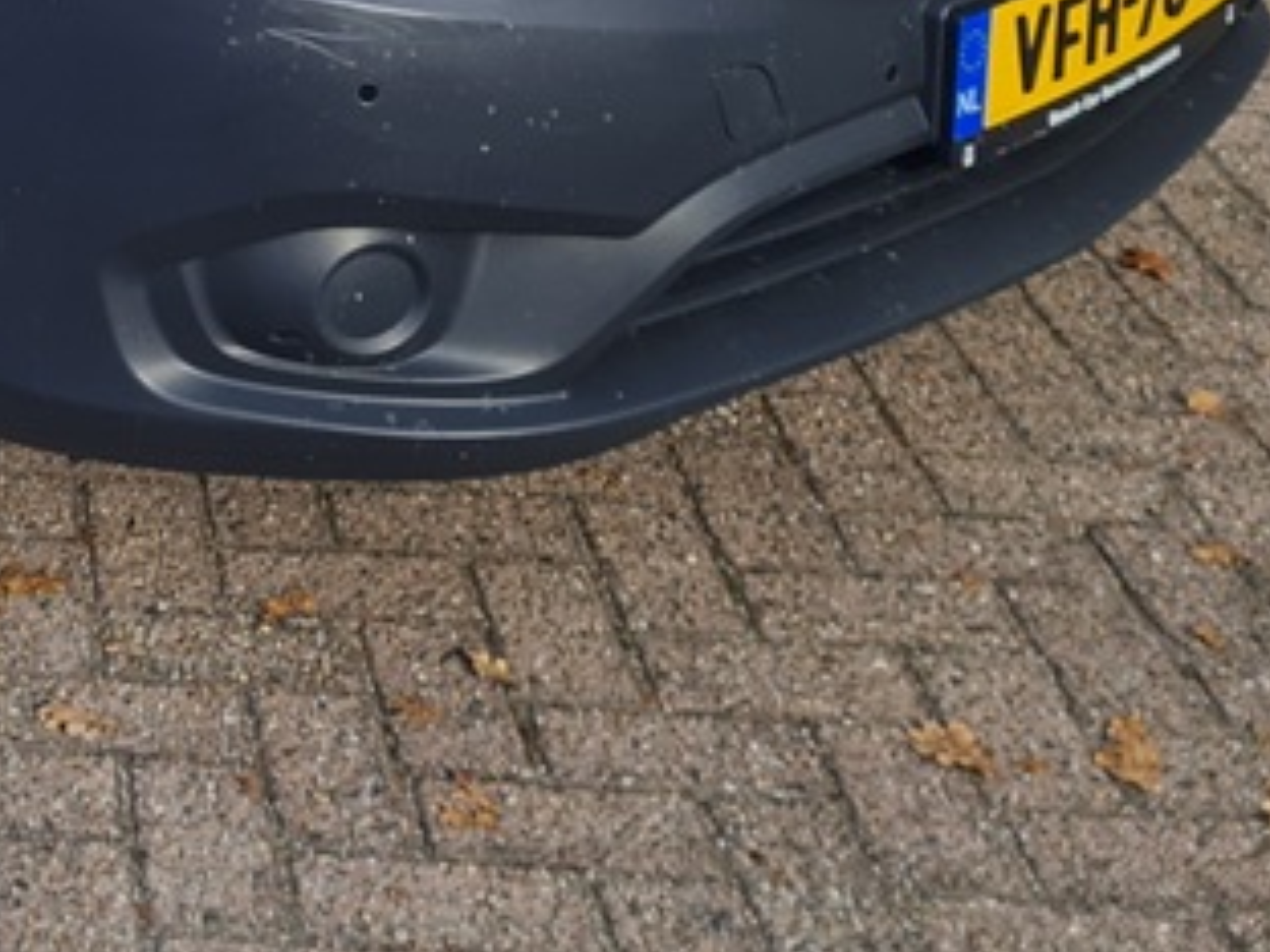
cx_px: -305
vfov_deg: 15.9
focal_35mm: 84
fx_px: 3082
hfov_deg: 21.4
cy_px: -553
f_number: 1.8
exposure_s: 1/1584
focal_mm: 5.4
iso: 50
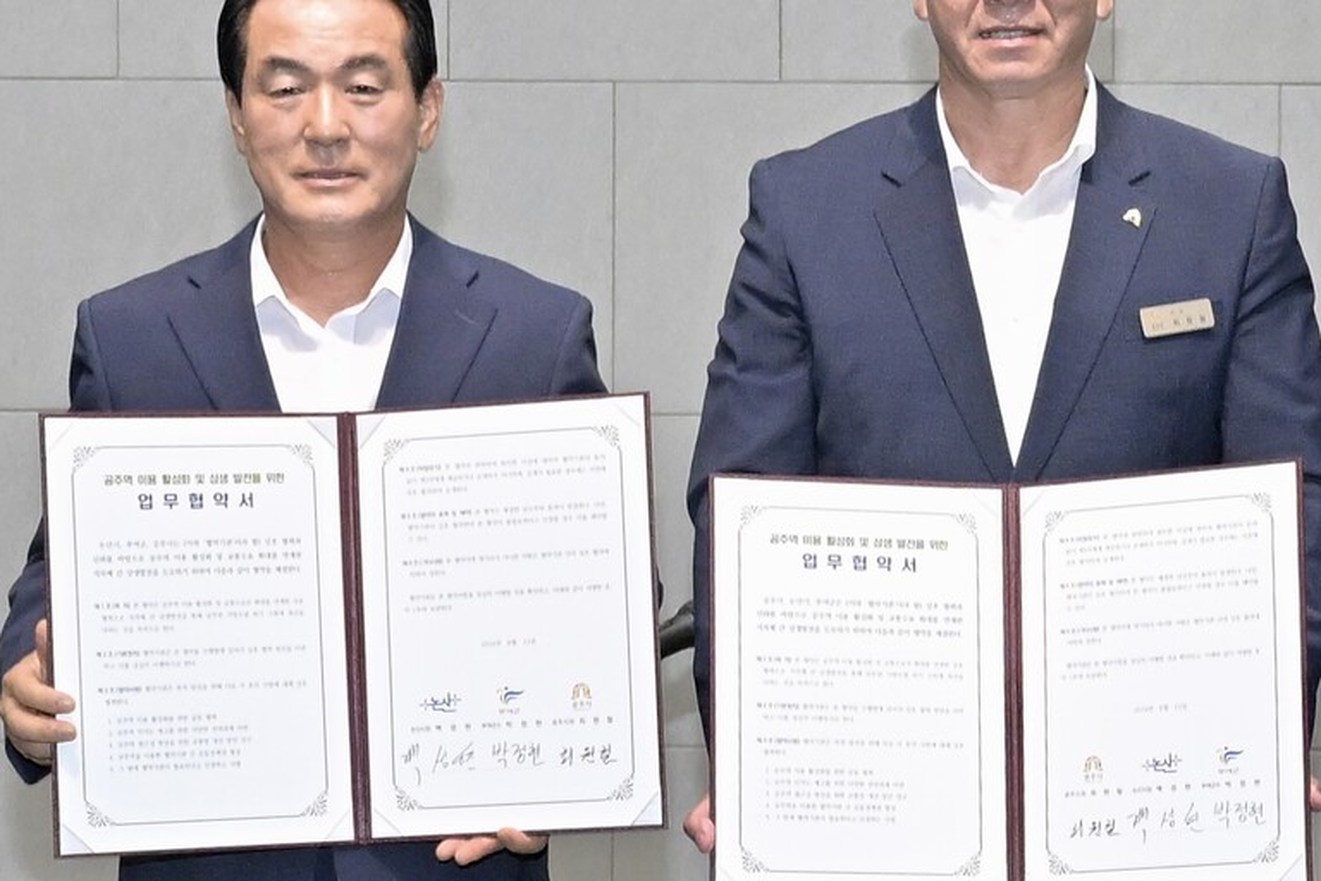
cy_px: 376
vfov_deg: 33.3
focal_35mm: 40
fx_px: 1468
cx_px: 1018
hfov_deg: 46.4
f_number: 5
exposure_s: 1/250
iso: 2500
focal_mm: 24
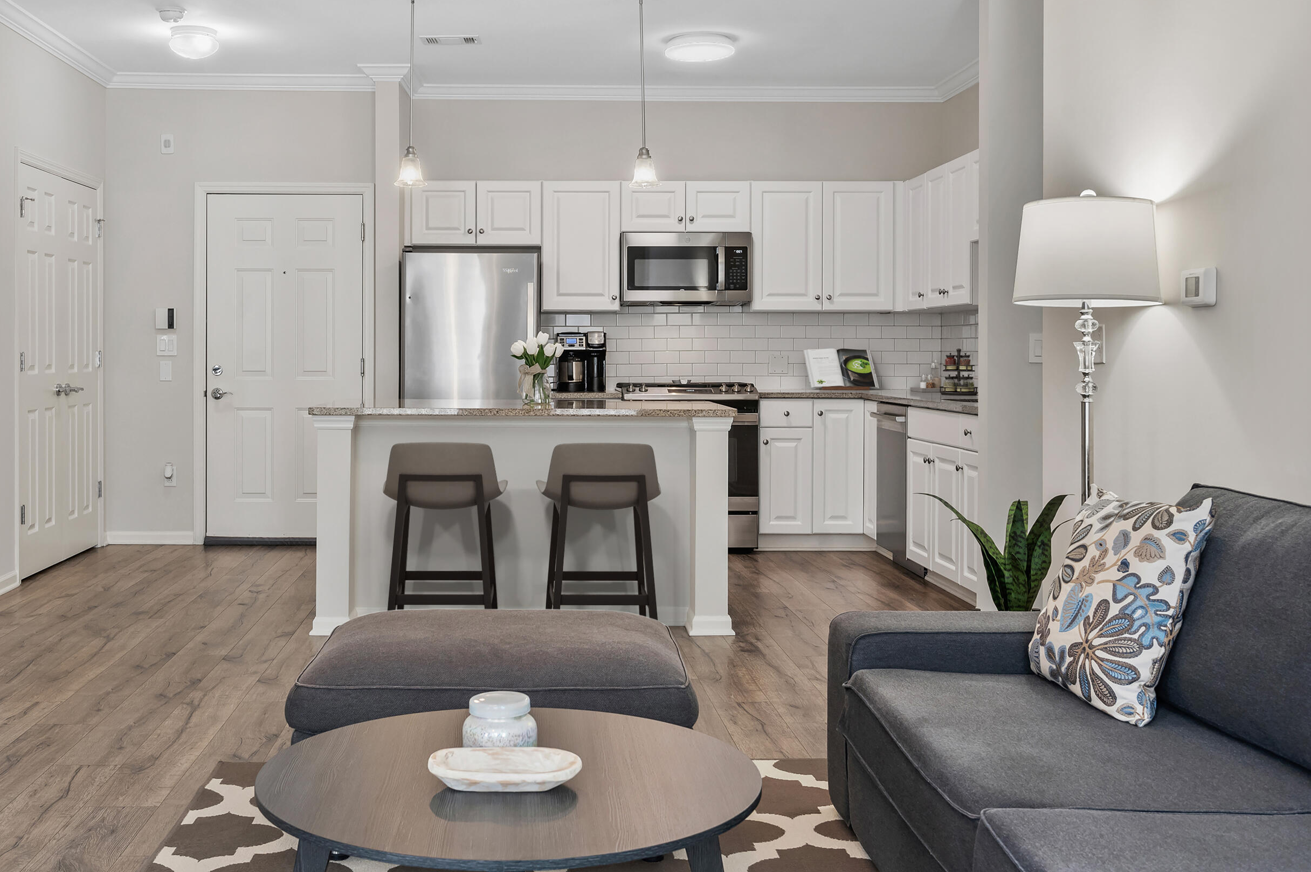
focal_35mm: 37
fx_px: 1346
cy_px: 375
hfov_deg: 51.6
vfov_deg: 35.8
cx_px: 529
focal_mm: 30
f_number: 8
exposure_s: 1/15
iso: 800
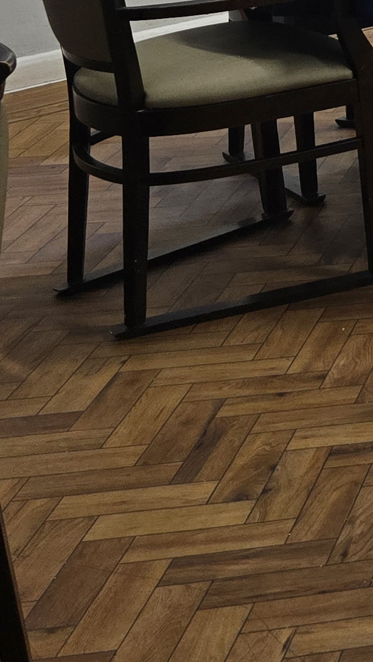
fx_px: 1617
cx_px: 1180
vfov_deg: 21.6
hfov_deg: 9.6
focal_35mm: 92
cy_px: -125
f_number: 1.7
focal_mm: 6.3
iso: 100
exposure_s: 1/100
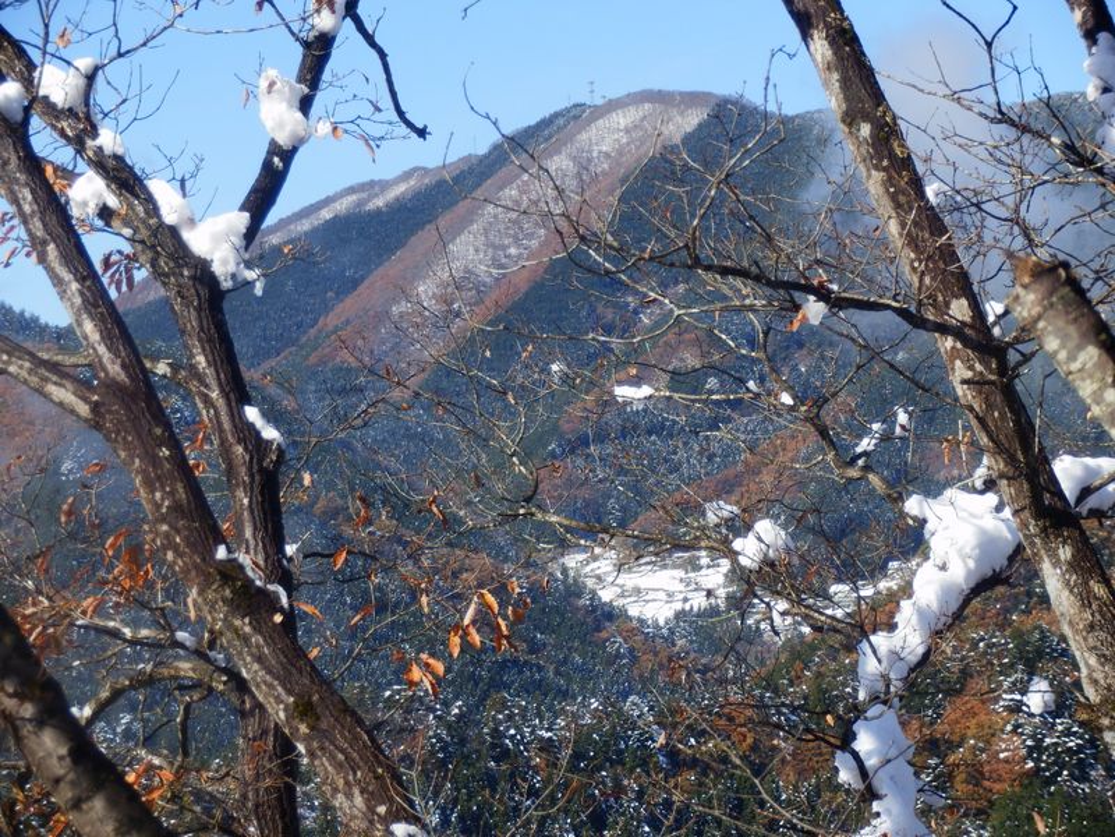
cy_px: 418
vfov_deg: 12.0
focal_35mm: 124
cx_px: 558
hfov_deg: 15.9
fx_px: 3994
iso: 80
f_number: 5.7
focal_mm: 21.9
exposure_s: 1/320
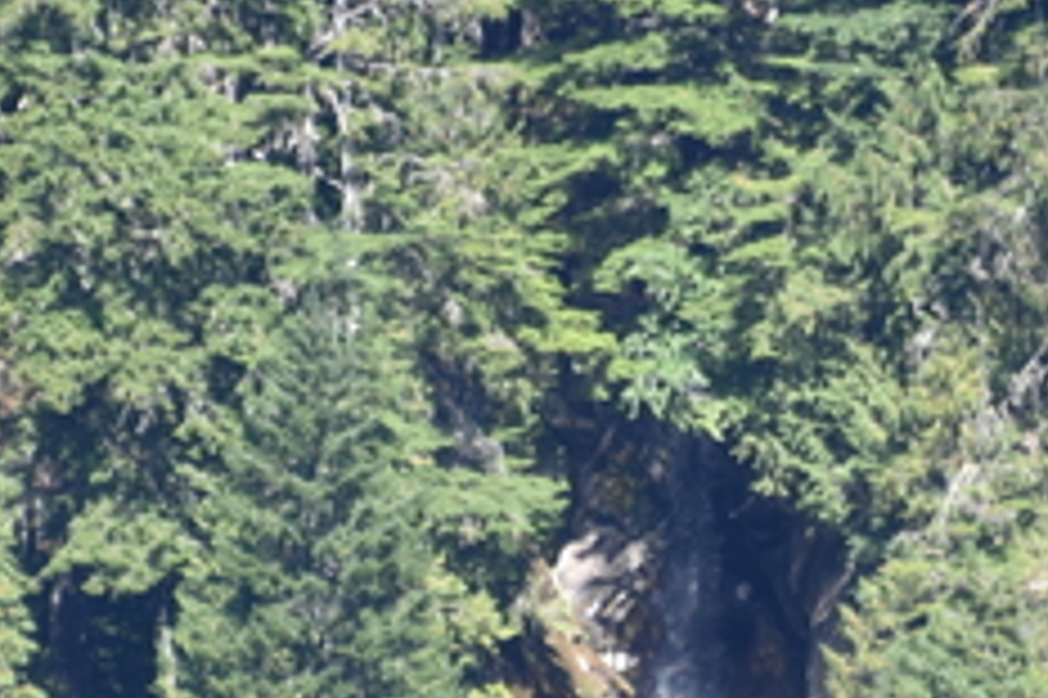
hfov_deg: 1.3
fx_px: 47969
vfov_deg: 0.8
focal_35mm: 1649
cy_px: 536
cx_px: 661
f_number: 5.6
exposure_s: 1/640
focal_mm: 300
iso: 360
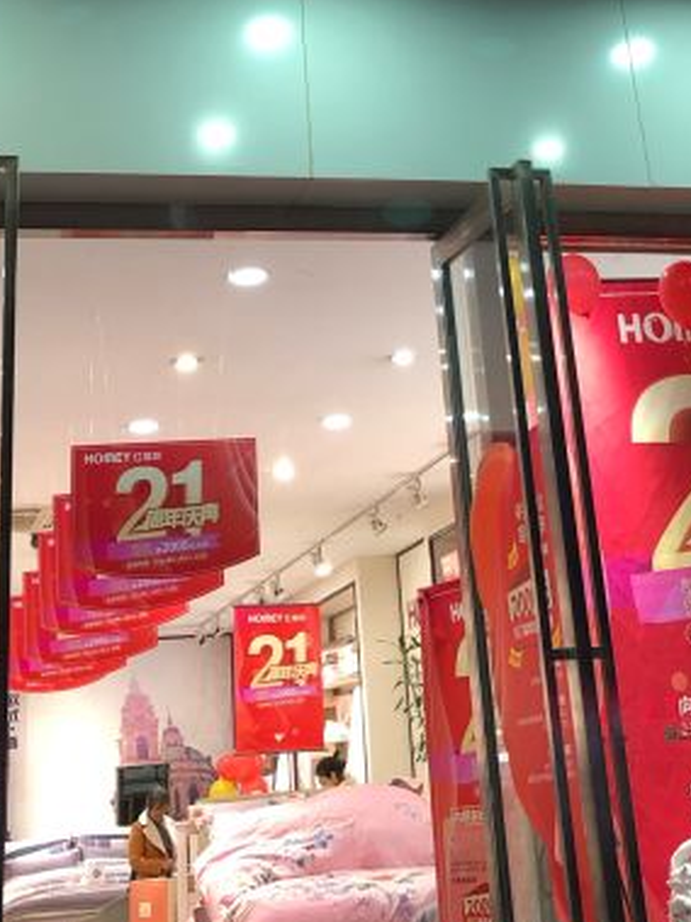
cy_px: -28
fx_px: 1678
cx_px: 431
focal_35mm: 63
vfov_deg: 28.6
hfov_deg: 23.2
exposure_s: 1/20
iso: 32
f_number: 1.8
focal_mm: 3.99
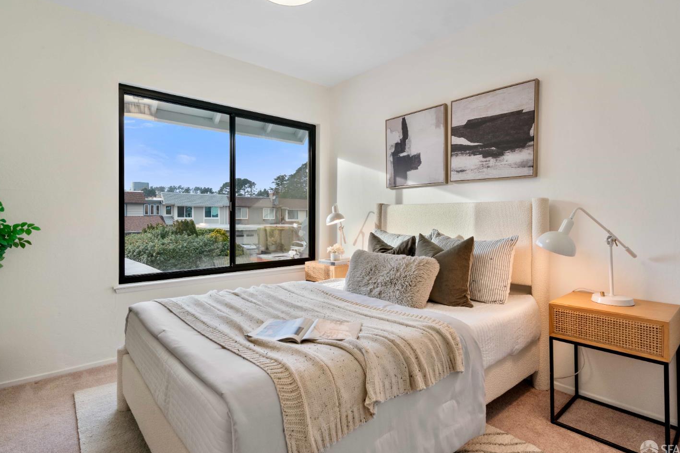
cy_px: 220
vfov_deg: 67.3
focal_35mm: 18
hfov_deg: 90.0
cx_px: 356
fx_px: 340
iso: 400
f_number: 13
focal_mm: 17
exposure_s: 1/10
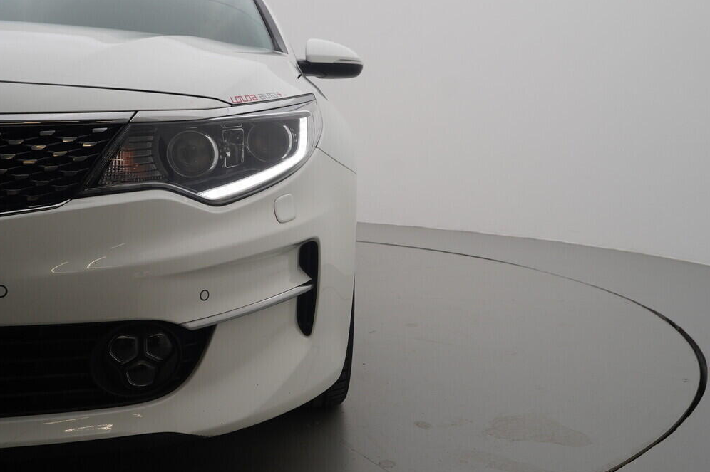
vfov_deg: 35.9
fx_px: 729
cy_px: 234
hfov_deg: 51.9
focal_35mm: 37
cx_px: 346
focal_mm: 24
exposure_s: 1/250
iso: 320
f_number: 6.3
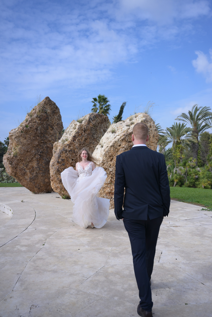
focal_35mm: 30
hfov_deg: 44.3
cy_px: 158
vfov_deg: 62.8
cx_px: 106
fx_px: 260
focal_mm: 29.5
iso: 125
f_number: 3.5
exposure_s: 1/2000
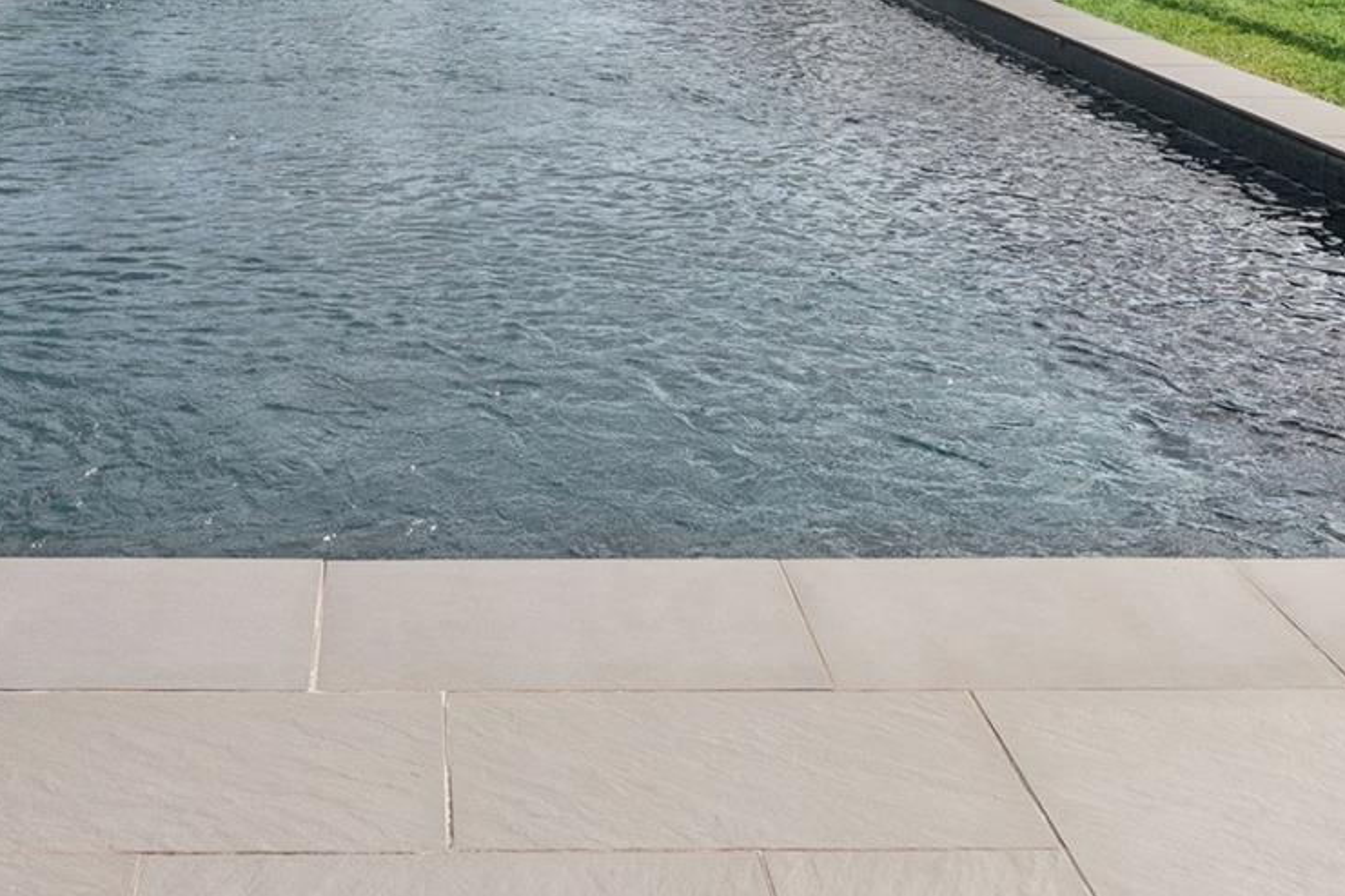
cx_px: 454
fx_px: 1756
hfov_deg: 41.4
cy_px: -188
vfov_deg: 25.6
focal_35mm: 47
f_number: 10
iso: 200
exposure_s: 1/320
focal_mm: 17
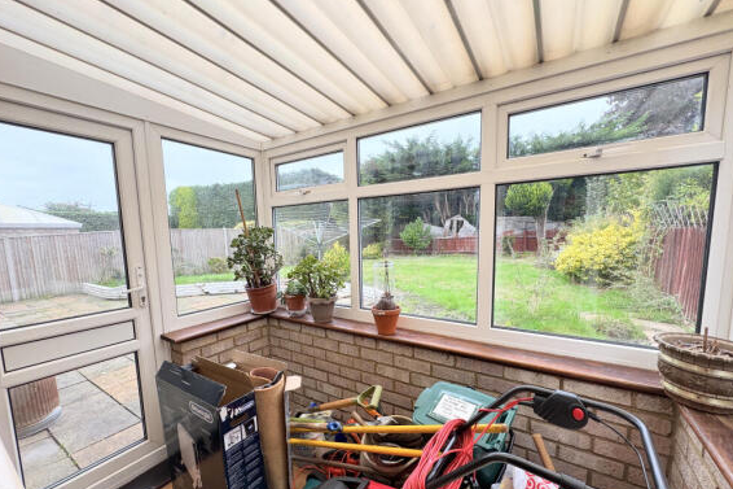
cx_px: 362
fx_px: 305
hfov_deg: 100.4
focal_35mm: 15
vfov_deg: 77.0
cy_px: 270
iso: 40
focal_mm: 2.22
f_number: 2.2
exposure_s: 1/99
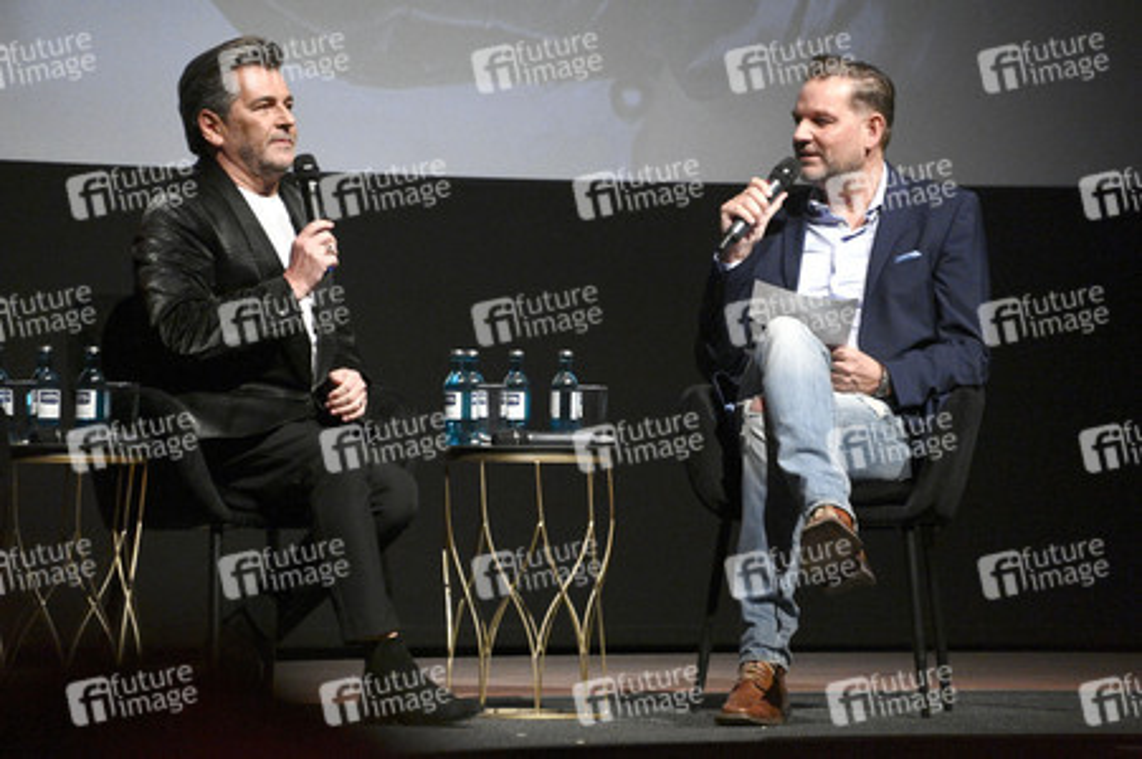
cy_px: 380
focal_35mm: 300
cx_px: 571
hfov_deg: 6.9
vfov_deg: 4.6
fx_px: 9509
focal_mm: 300
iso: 16000
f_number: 5.6
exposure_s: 1/250
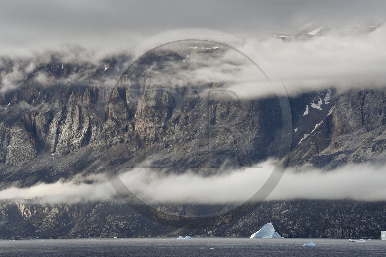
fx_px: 2143
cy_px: 128
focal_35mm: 200
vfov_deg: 6.9
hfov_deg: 10.3
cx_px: 193
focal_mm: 200
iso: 200
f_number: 9
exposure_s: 1/320
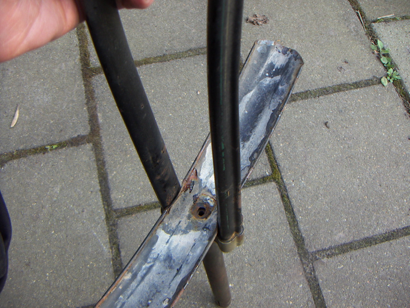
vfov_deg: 39.7
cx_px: 205
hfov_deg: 51.4
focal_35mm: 36
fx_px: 426
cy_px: 154
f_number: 2.8
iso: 50
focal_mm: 4.7
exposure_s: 1/60
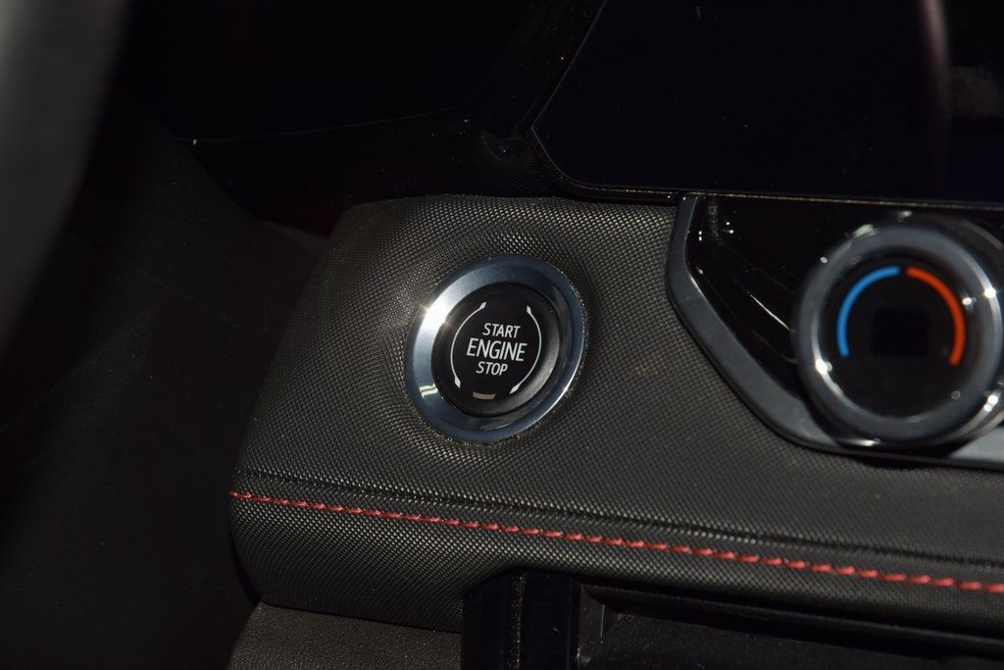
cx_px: 502
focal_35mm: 105
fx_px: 2929
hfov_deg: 19.5
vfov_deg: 13.0
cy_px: 335
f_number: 8
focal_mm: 70
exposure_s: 1/125
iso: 100
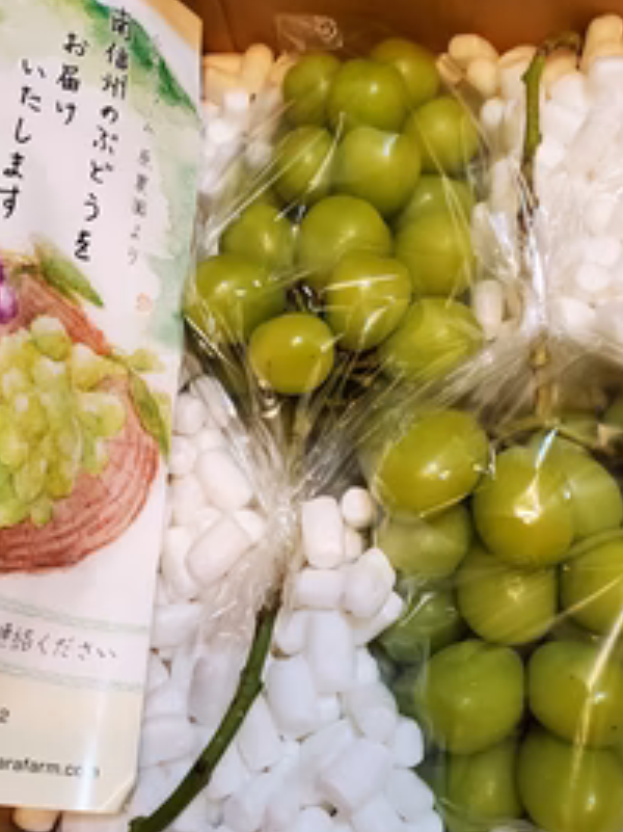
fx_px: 937
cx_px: 265
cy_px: 430
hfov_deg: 36.7
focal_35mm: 39
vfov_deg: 47.9
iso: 250
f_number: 2.4
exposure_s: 1/40
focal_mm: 4.3
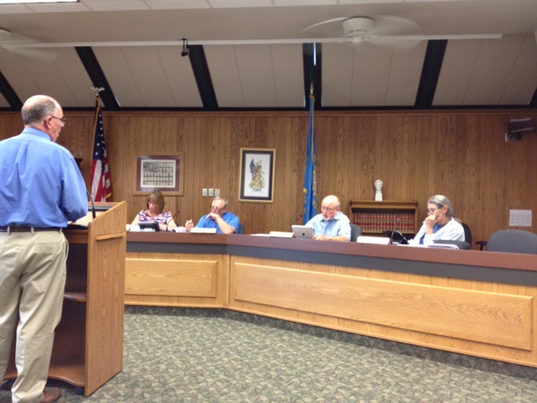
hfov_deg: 52.6
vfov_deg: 40.7
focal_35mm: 35
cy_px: 202
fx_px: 543
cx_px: 268
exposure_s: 1/20
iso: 160
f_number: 2.4
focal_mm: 4.28
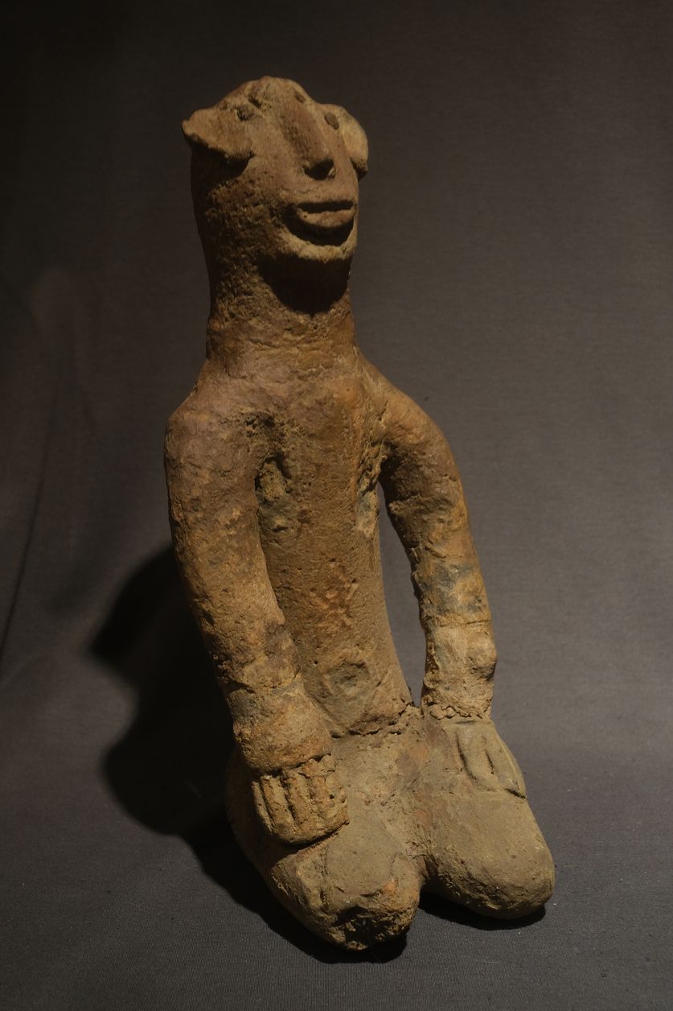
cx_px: 336
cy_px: 506
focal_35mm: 41
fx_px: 1150
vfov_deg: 47.4
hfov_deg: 32.6
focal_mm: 27
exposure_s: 1/27
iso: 800
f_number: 6.4
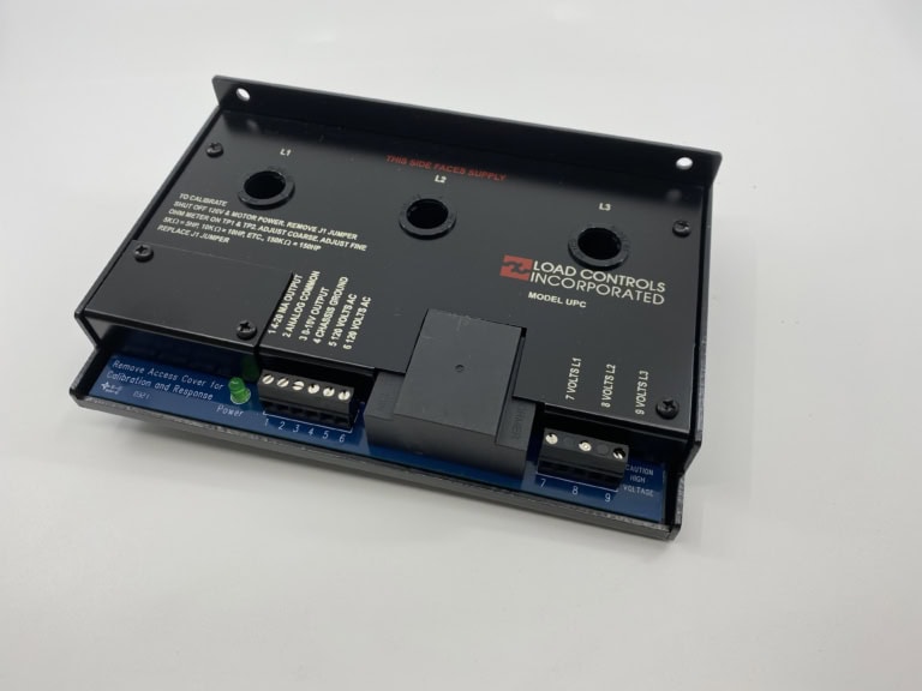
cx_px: 461
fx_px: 693
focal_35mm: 26
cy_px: 346
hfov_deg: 67.3
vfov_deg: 53.1
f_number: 1.8
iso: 32
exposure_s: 1/307
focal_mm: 4.2
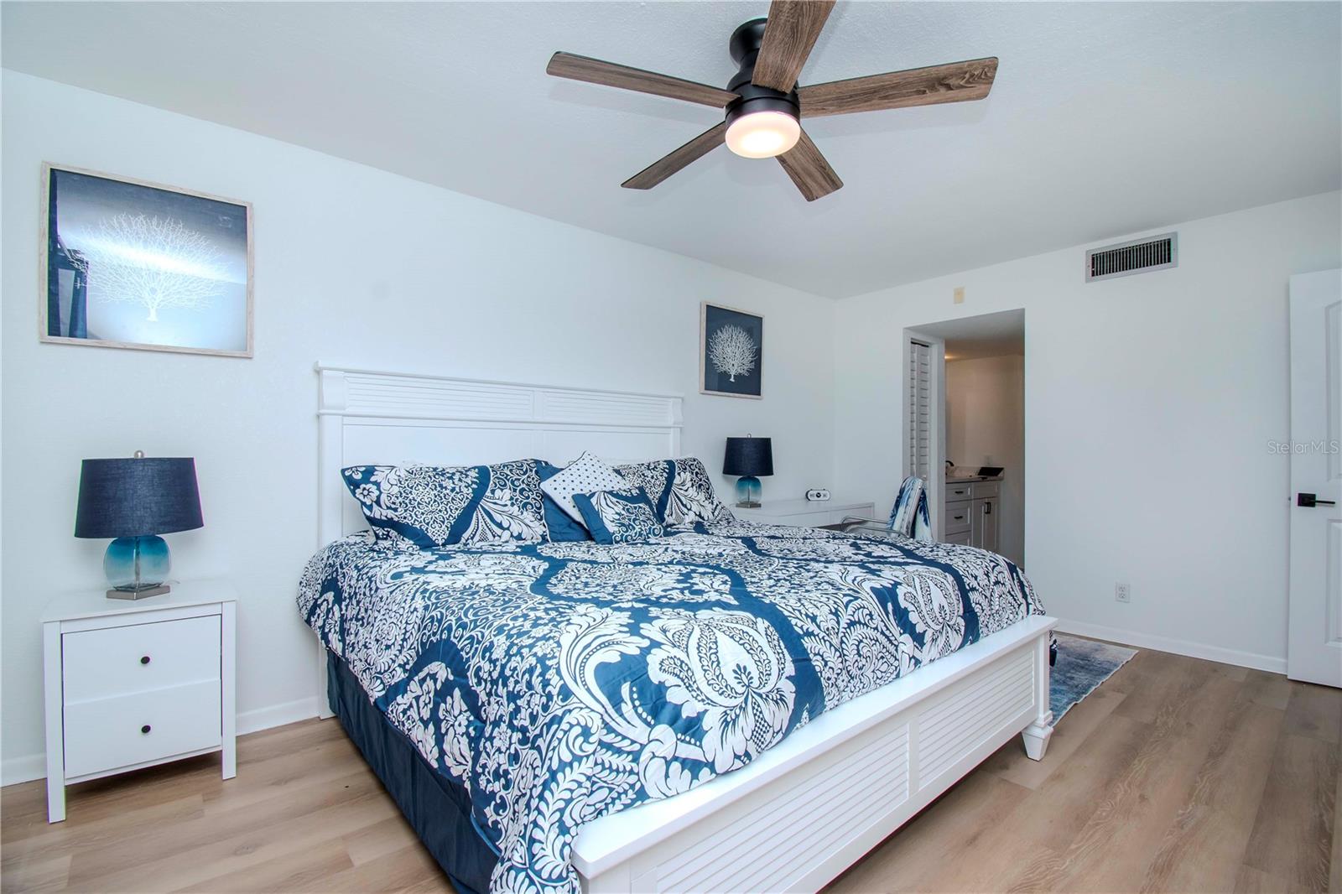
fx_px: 559
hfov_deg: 100.4
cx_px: 671
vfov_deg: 77.3
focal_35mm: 15
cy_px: 447
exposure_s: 1/200
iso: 500
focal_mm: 10
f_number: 9
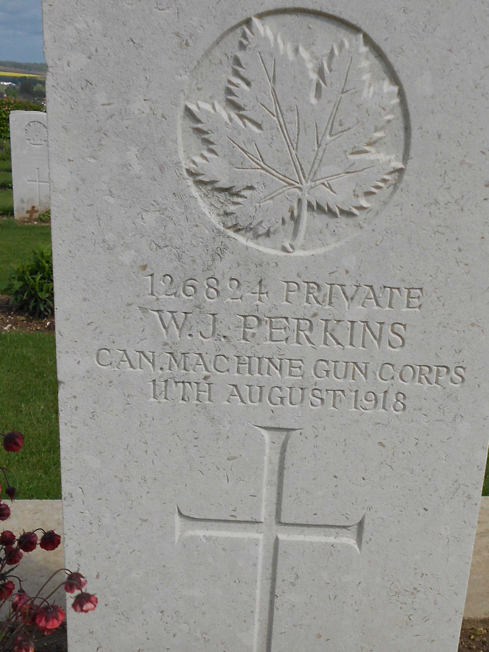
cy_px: 452
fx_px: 904
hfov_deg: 30.3
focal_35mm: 48
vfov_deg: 39.0
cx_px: 265
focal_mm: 5.1
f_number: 8.5
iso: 80
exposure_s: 1/250
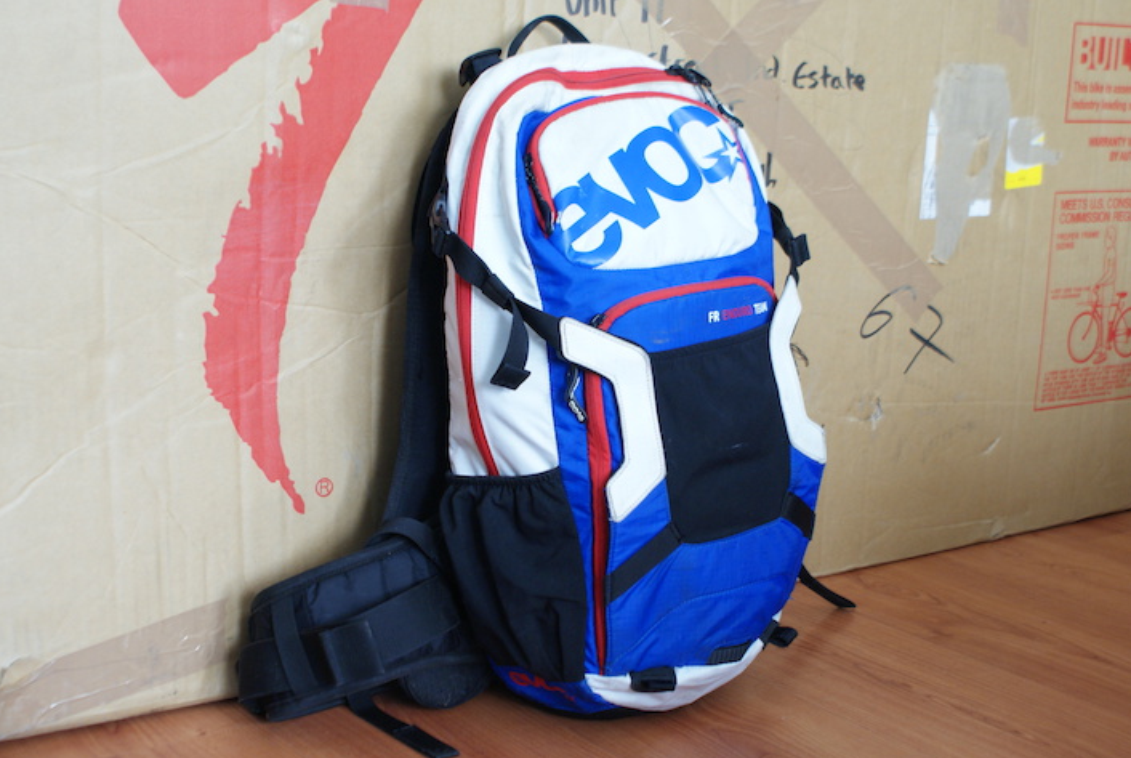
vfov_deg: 26.6
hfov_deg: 38.8
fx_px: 1605
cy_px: 364
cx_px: 564
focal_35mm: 51
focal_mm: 30
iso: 400
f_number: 5
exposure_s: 1/15
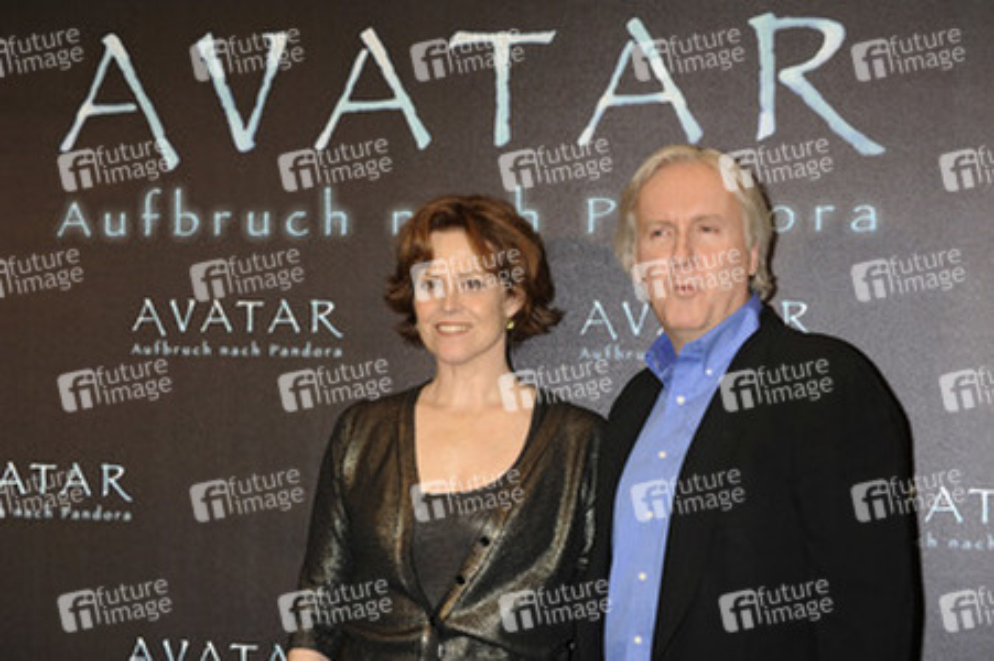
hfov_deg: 23.9
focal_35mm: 85
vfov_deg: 16.0
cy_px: 330
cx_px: 497
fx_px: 2345
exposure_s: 1/160
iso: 400
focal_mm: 85
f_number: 5.6
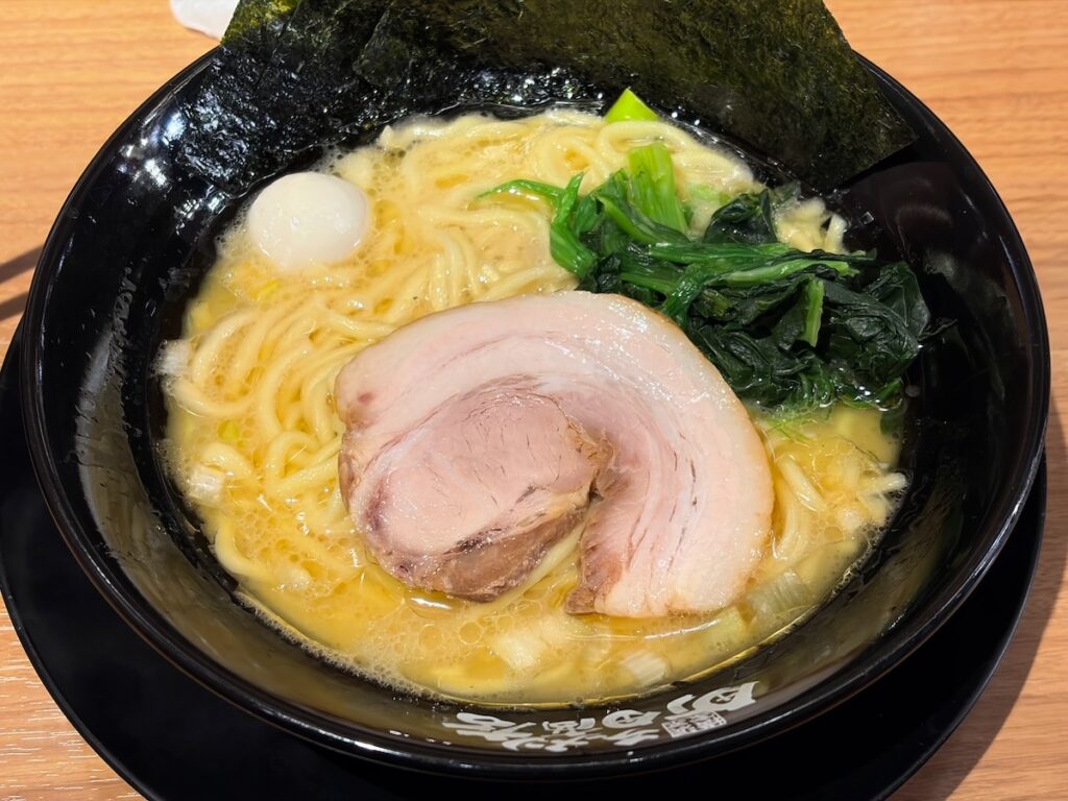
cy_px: 400
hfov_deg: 36.8
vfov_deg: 28.0
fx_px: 1604
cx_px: 534
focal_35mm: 52
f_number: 1.6
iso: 32
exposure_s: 1/50
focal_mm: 5.96
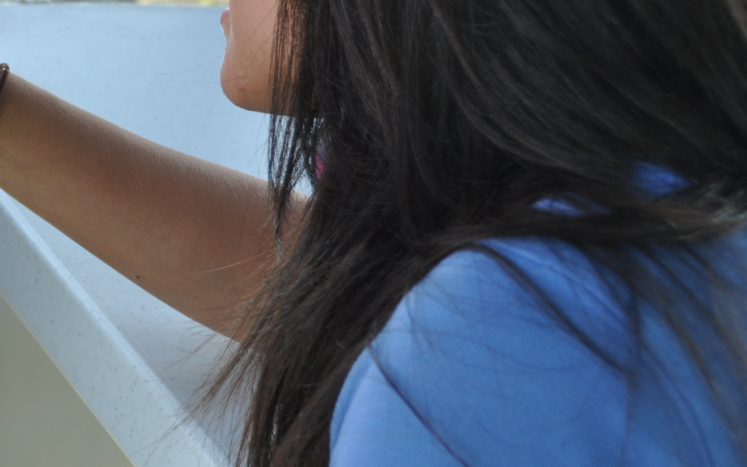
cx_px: -134
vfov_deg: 11.2
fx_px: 2366
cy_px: 141
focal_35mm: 116
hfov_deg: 17.2
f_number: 5.6
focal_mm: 31
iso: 280
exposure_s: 1/125
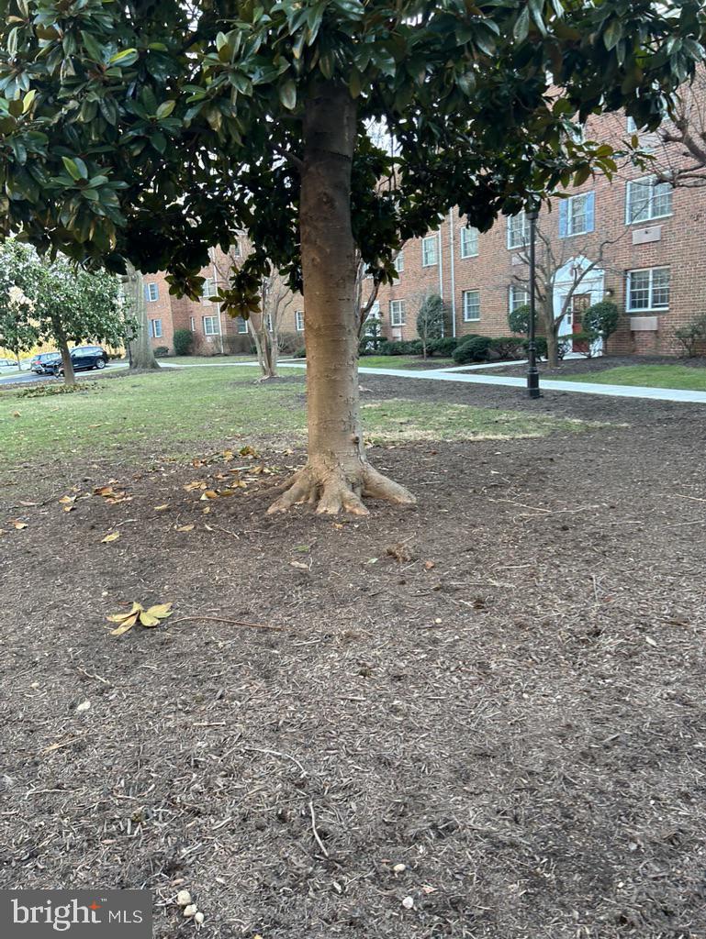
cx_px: 353
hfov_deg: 53.1
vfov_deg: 67.3
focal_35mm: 26
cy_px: 470
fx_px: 706
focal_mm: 5.7
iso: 64
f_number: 1.5
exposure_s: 1/121
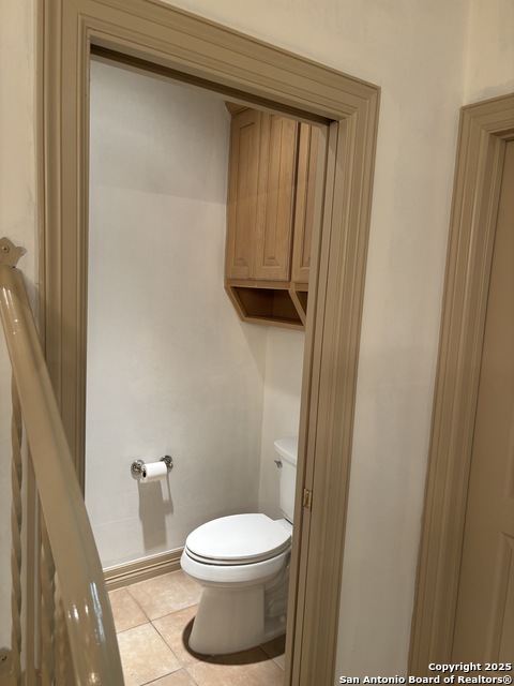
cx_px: 257
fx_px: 515
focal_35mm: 26
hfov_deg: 53.1
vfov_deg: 67.3
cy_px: 343
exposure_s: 1/60
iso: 100
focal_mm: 5.96
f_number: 1.6
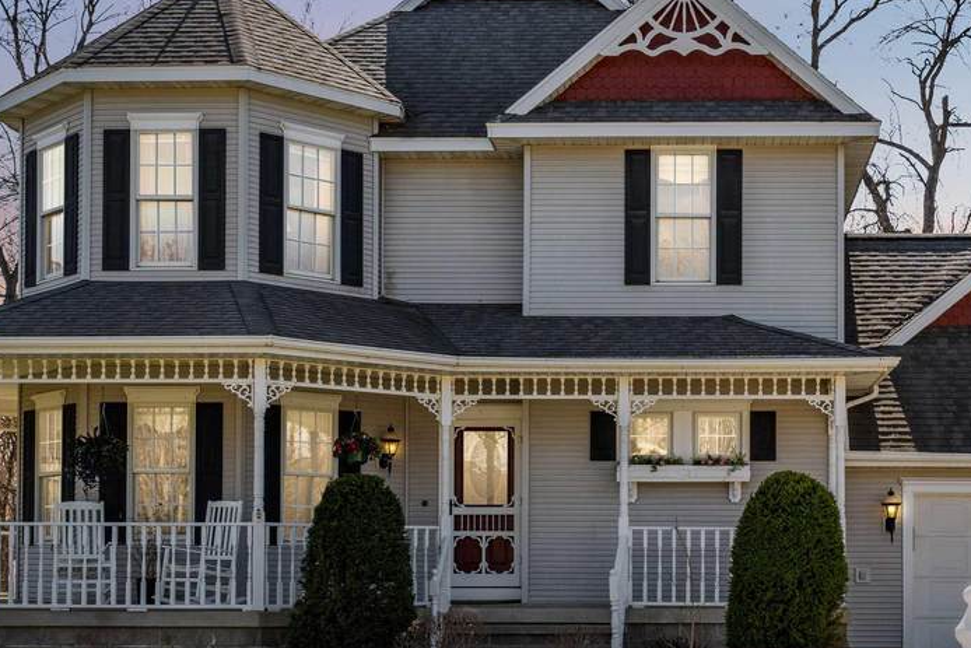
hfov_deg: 33.6
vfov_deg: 23.0
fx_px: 1592
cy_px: 384
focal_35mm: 59
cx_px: 655
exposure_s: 1/250
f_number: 10
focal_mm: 32
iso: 250
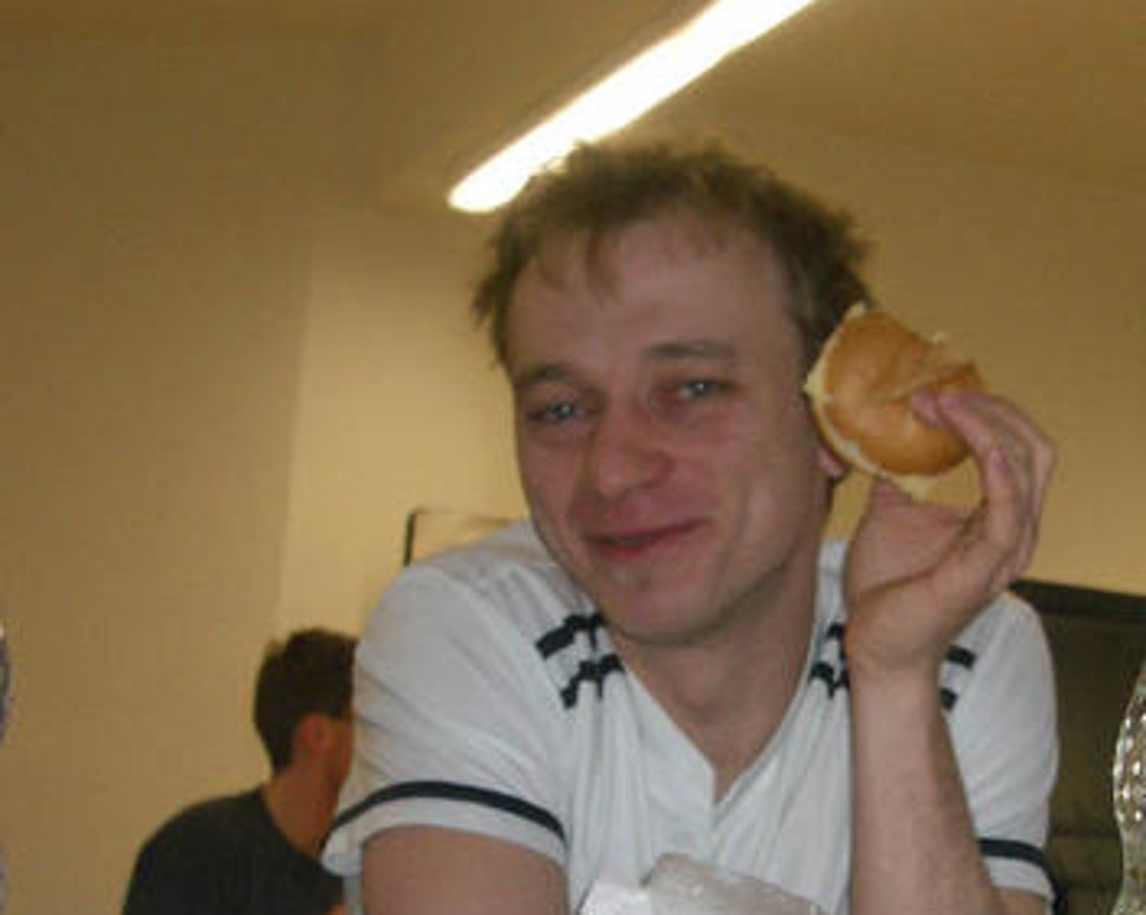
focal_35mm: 87
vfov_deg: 17.4
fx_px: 2948
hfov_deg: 21.9
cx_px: 729
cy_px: 775
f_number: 3.1
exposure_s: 1/60
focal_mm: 8.2
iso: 100
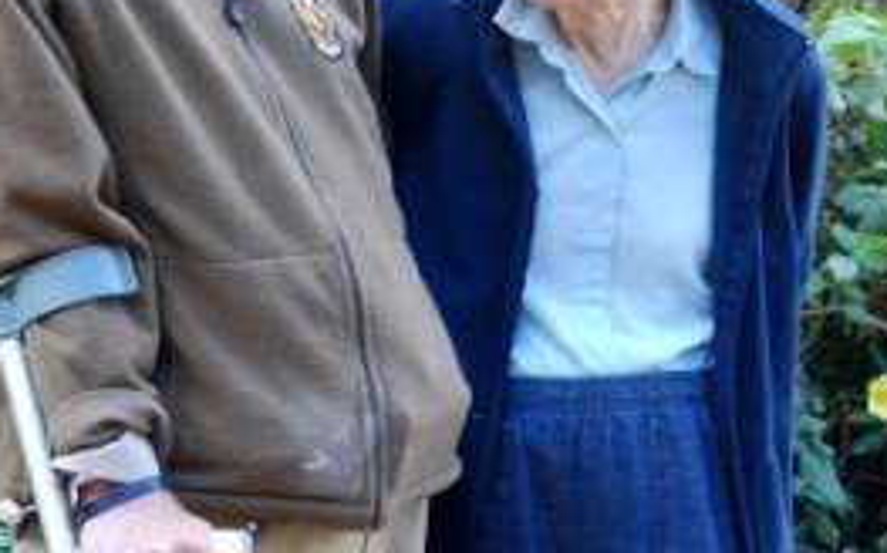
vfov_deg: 4.9
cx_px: 406
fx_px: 6403
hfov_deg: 7.9
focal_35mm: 265
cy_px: 24
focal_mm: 85
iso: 200
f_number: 8
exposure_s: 1/40
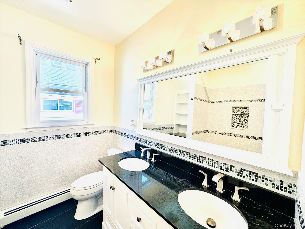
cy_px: 114
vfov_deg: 85.7
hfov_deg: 102.1
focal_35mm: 14
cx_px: 152
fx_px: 123
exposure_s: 1/120
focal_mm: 2.22
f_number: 2.2
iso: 64
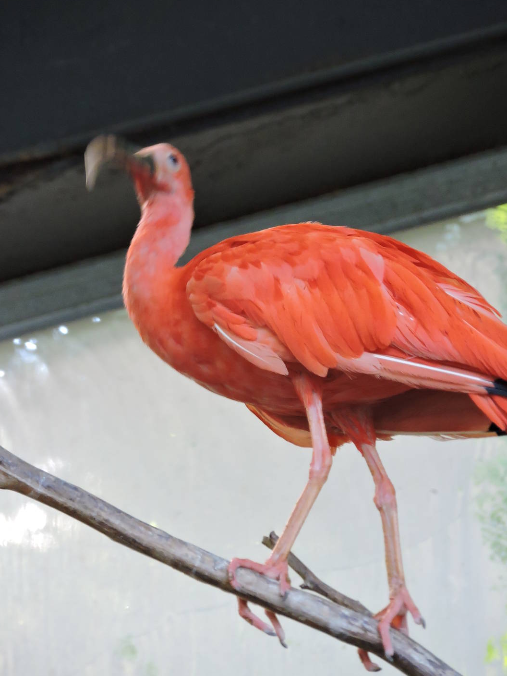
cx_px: 277
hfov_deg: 2.6
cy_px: 339
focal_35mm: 568
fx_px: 11092
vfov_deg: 3.5
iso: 800
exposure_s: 1/30
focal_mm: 89.2
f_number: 4.9
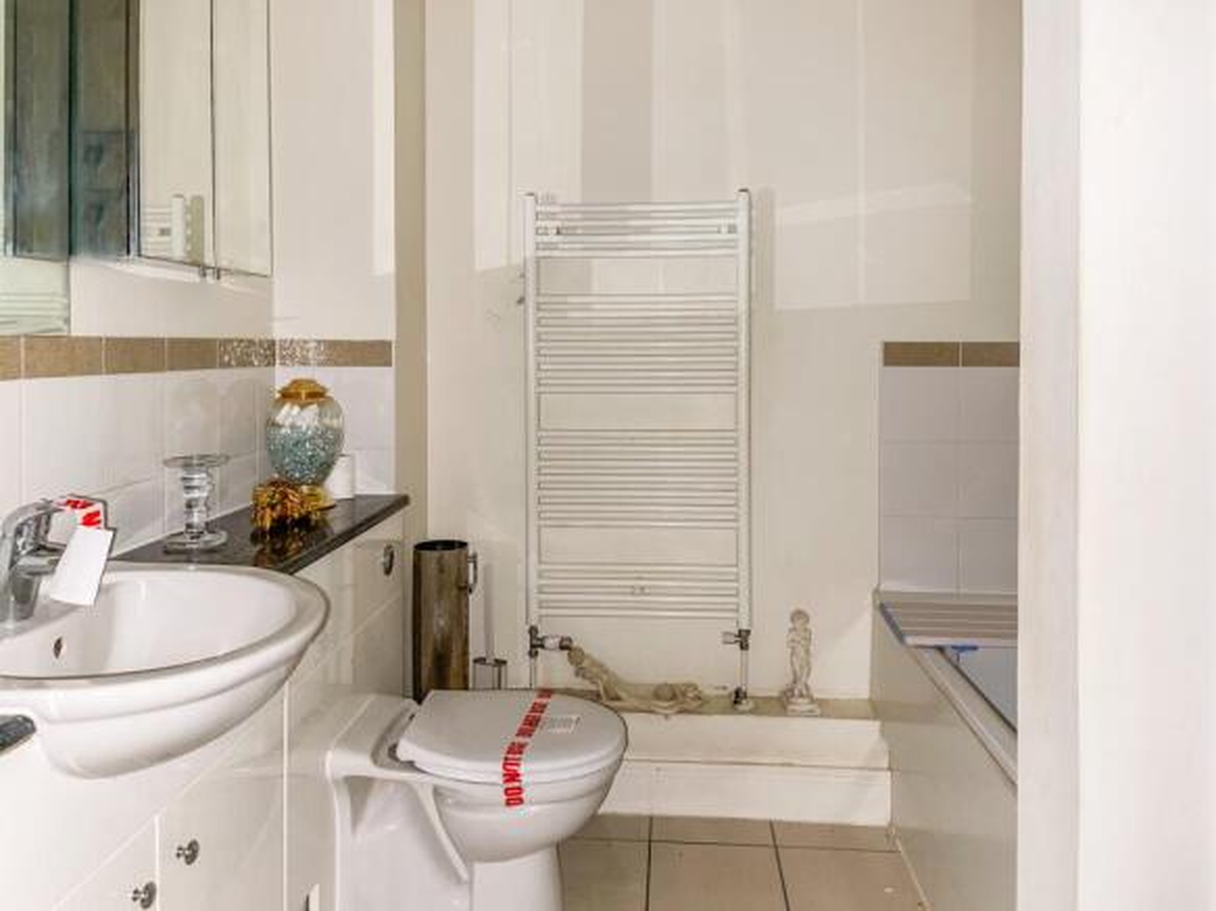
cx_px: 608
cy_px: 456
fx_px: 878
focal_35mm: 25
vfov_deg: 54.9
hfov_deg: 69.4
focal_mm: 5.1
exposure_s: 1/25
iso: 32
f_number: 1.6
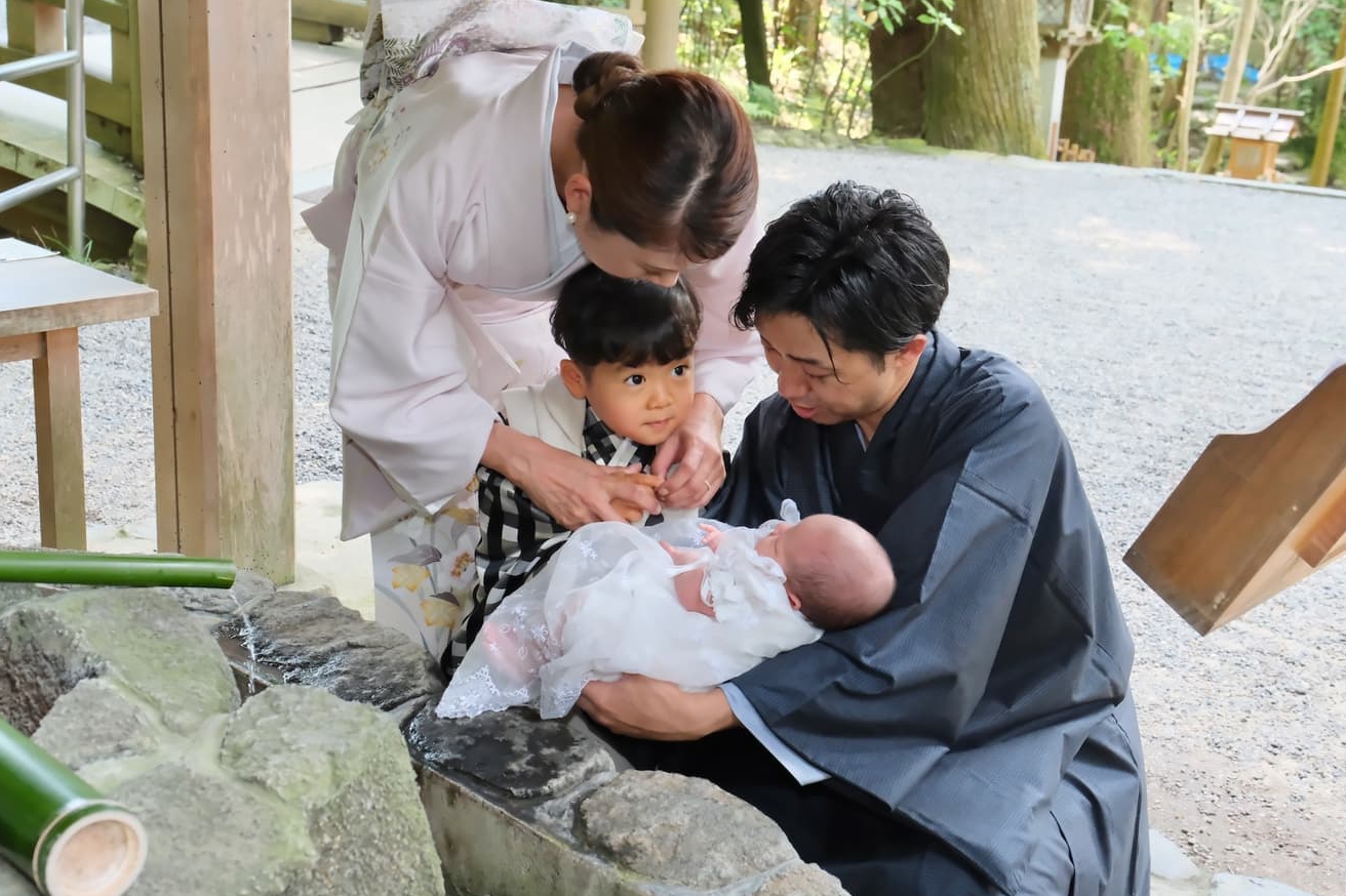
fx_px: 1682
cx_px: 613
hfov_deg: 43.6
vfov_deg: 29.8
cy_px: 425
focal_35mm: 45
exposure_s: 1/80
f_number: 5
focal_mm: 27.4
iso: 3200
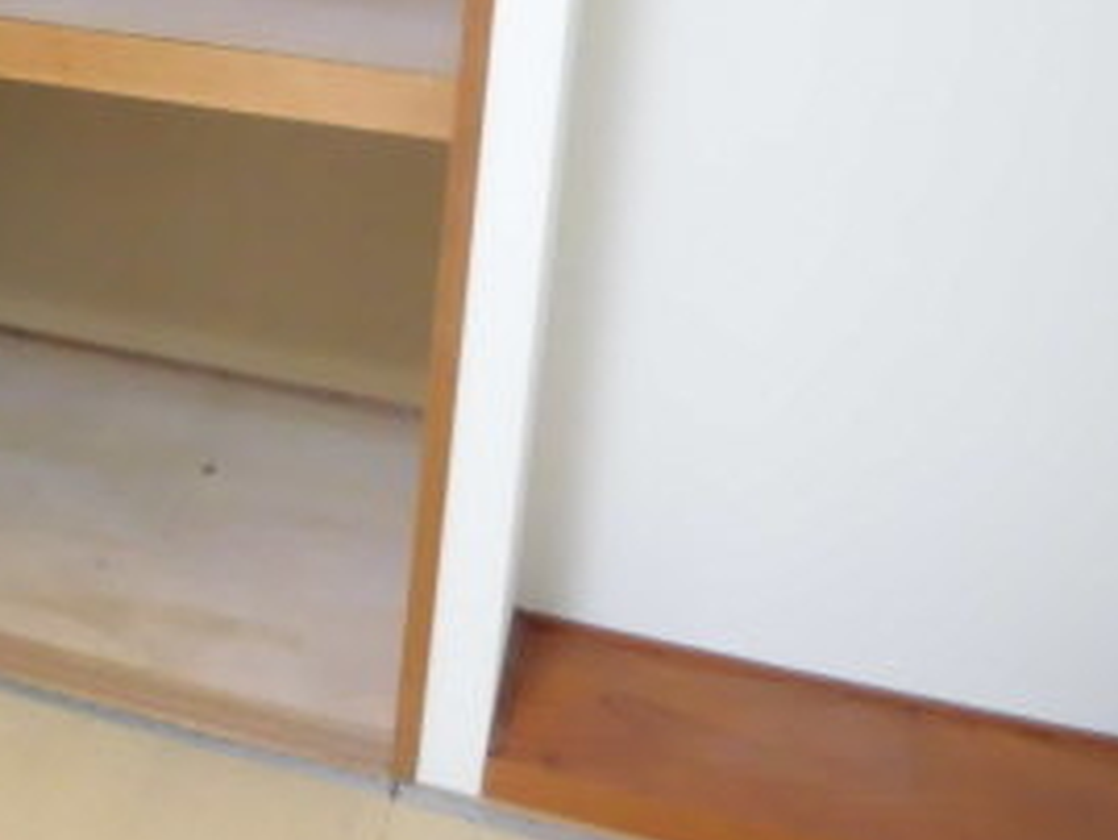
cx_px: -170
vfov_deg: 23.7
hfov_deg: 29.7
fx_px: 1842
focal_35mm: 57
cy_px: -141
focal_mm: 4.3
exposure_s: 1/25
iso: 640
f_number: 3.1
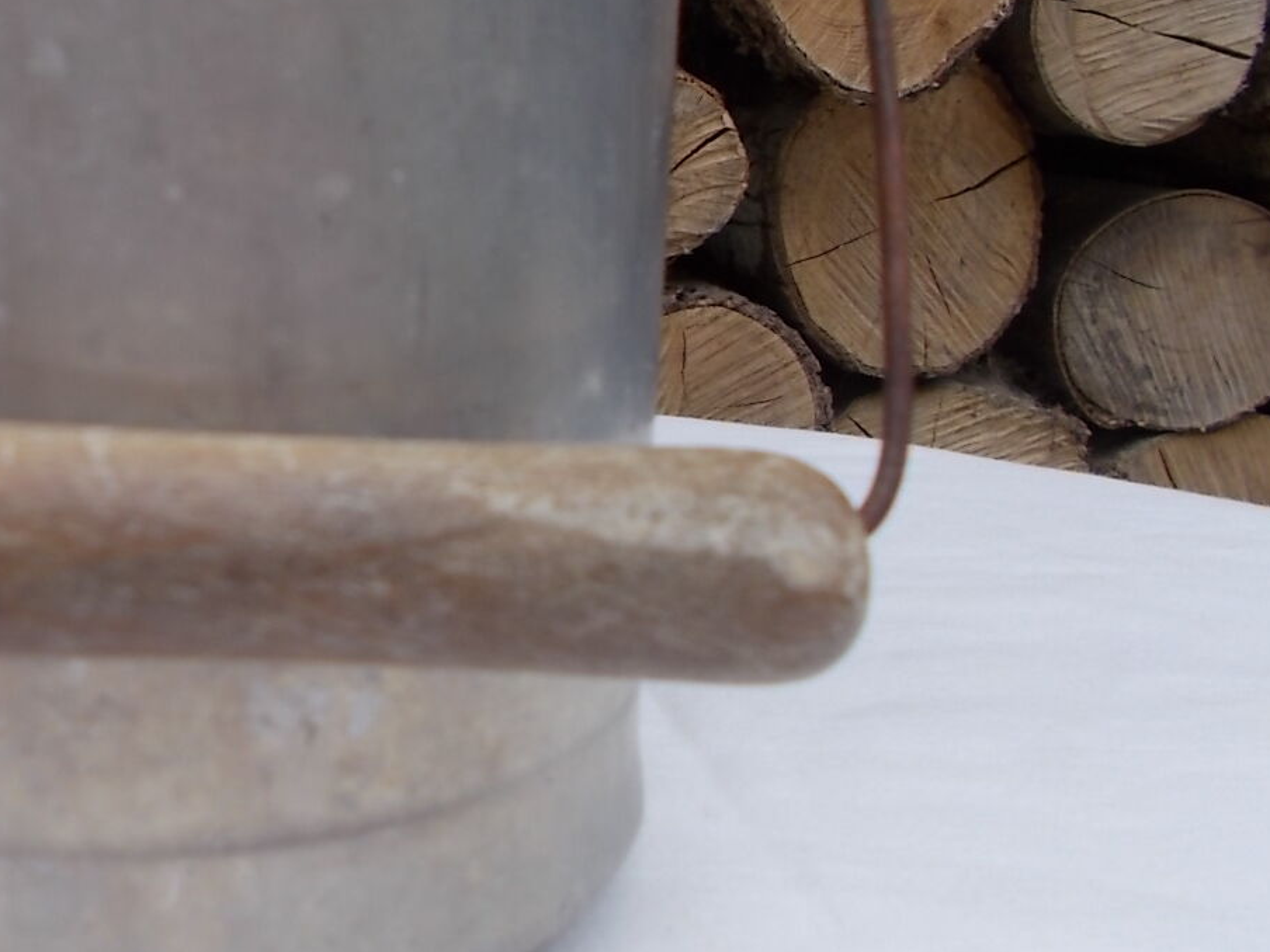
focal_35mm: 46
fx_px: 1688
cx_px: 211
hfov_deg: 39.2
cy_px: 329
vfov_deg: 31.3
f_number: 3.2
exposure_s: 1/400
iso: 80
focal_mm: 4.6
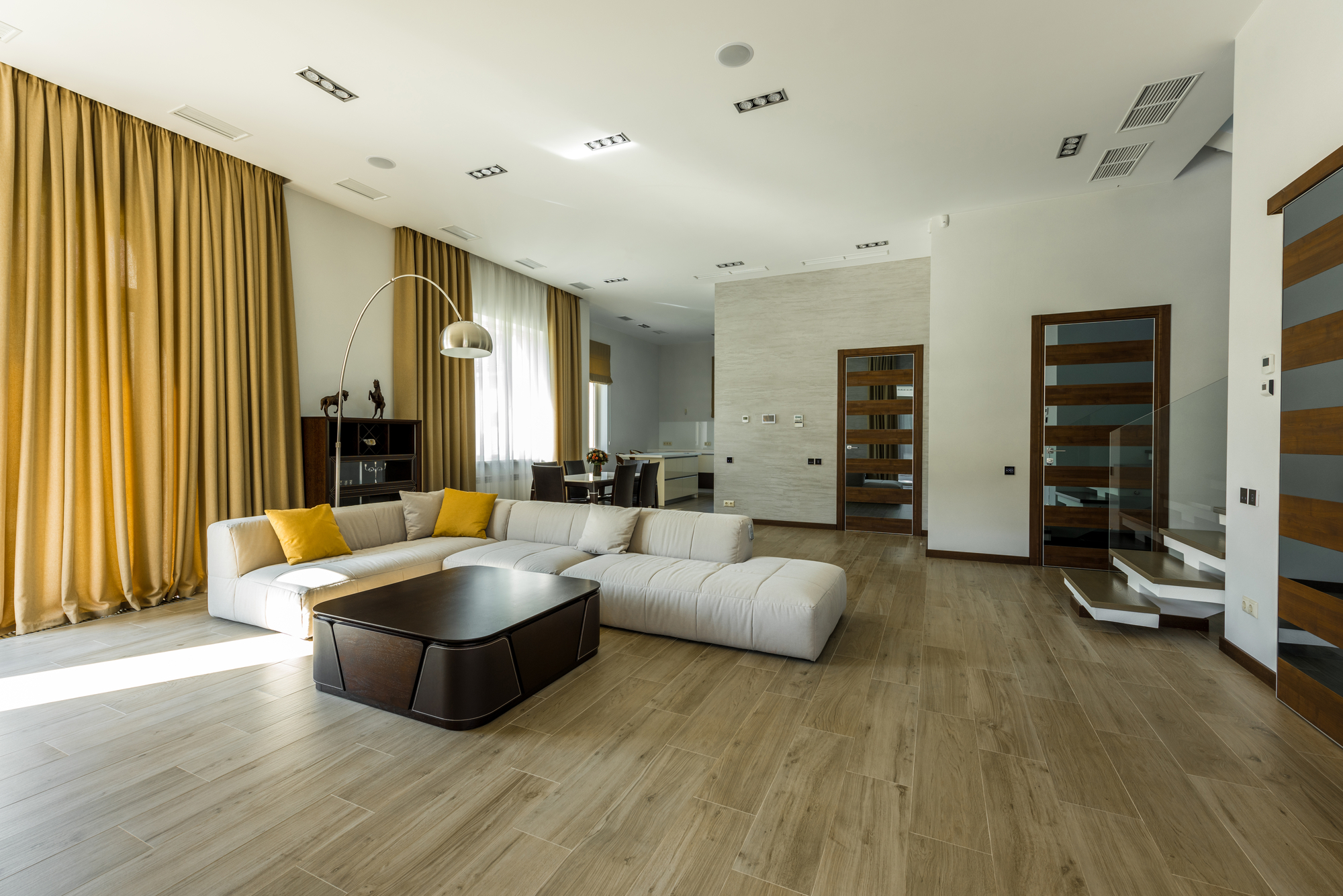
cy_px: 448
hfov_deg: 100.4
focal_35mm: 15
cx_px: 672
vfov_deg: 77.4
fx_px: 560
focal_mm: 15
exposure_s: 1/6
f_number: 6.3
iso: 100
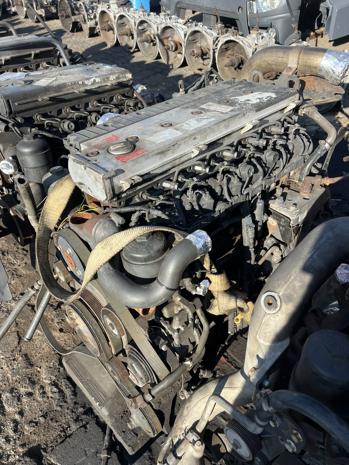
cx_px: 174
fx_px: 350
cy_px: 232
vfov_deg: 67.3
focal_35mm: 26
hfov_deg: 53.1
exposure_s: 1/1326
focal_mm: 5.7
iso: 50
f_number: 1.5
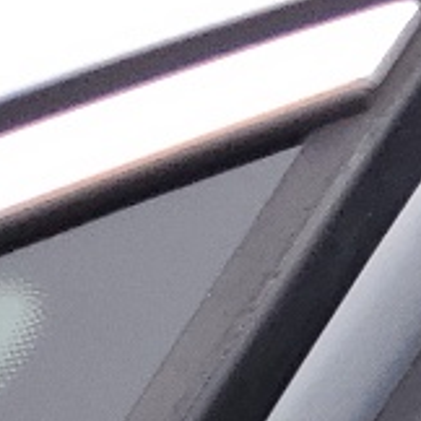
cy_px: 1442
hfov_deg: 6.4
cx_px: 1598
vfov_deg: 6.7
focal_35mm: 227
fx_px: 3123
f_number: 1.5
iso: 50
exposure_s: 1/244
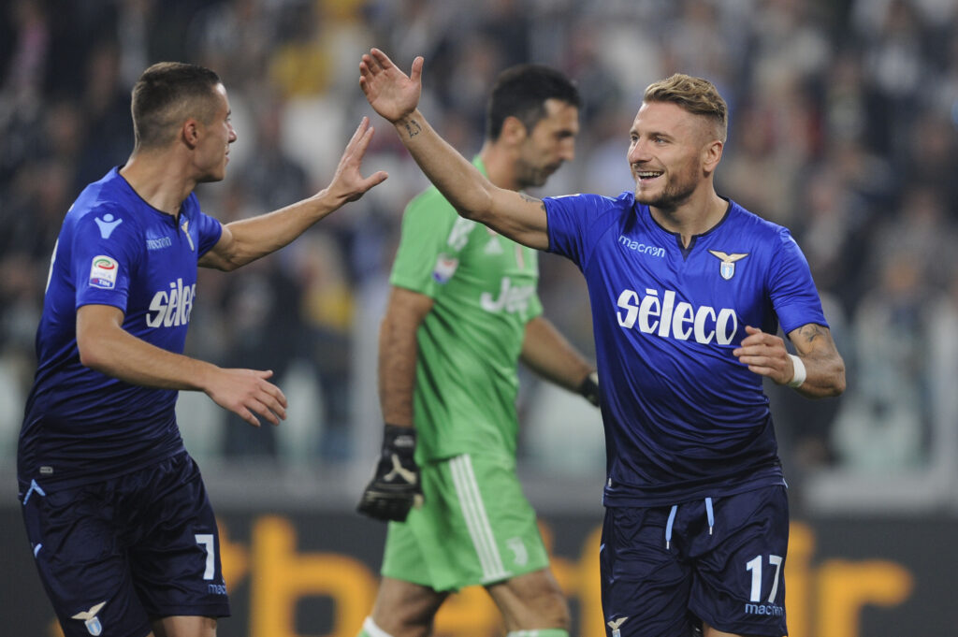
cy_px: 318
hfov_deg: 5.2
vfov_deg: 3.4
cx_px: 479
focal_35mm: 400
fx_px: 10636
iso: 1250
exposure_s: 1/1000
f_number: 2.8
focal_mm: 400
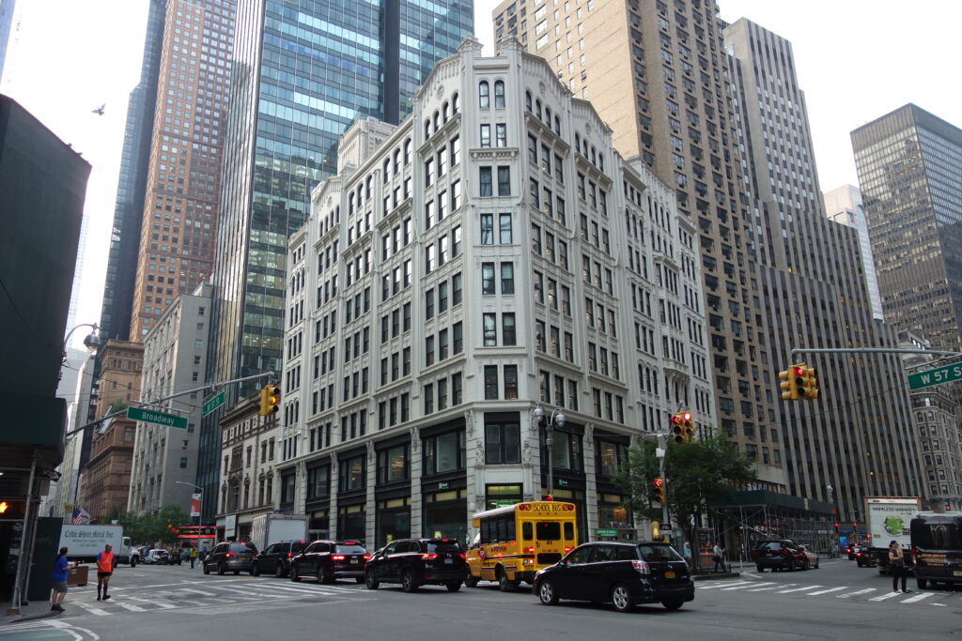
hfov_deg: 65.5
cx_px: 481
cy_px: 320
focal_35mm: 28
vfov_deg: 46.4
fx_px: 748
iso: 125
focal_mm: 10.4
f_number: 2.2
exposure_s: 1/250
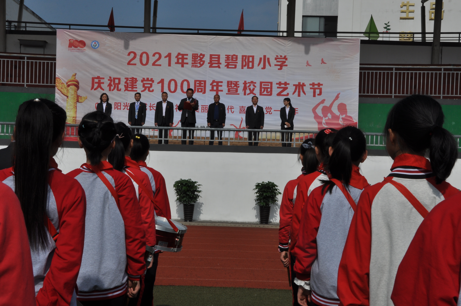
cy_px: 153
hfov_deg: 30.5
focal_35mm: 66
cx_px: 230
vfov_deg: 20.6
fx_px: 844
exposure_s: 1/200
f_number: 29
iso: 200
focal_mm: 44
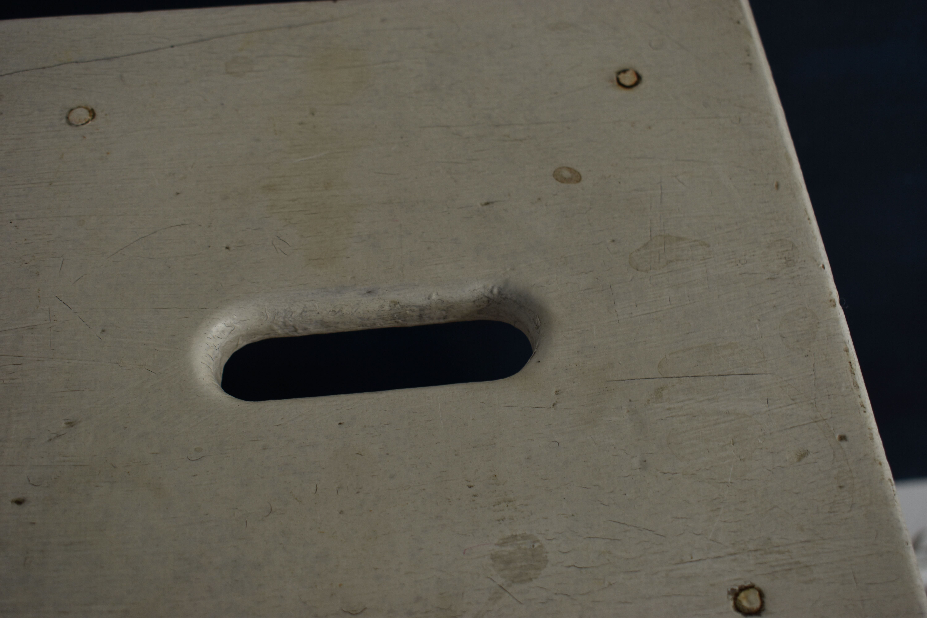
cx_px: 464
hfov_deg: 43.6
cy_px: 309
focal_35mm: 45
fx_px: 1159
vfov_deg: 29.9
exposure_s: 1/20
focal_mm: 30
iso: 100
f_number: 5.6
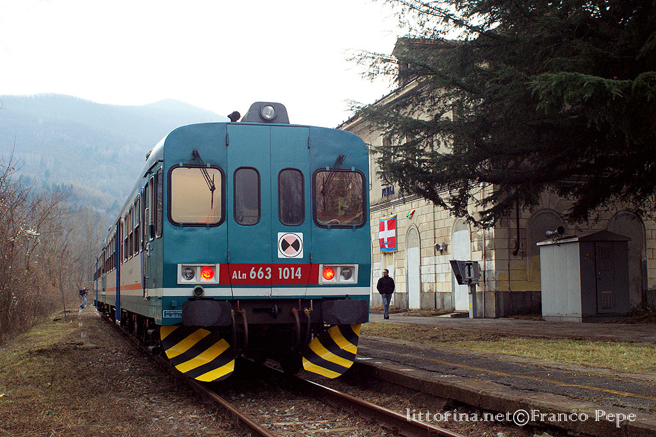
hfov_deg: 43.6
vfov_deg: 29.8
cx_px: 328
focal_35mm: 45
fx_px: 820
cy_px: 218
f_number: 7.1
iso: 800
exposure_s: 1/500
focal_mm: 30
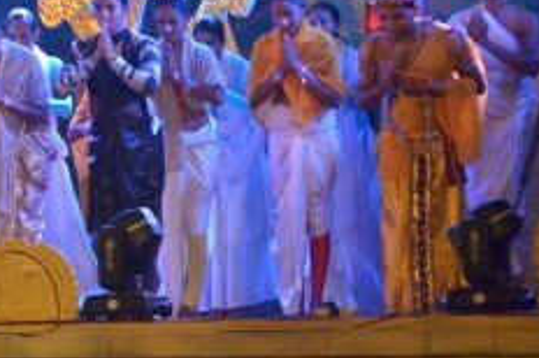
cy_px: 57
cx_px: -116
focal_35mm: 434
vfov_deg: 3.2
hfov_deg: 4.7
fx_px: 6489
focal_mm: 112
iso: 500
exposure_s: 1/80
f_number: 5.3
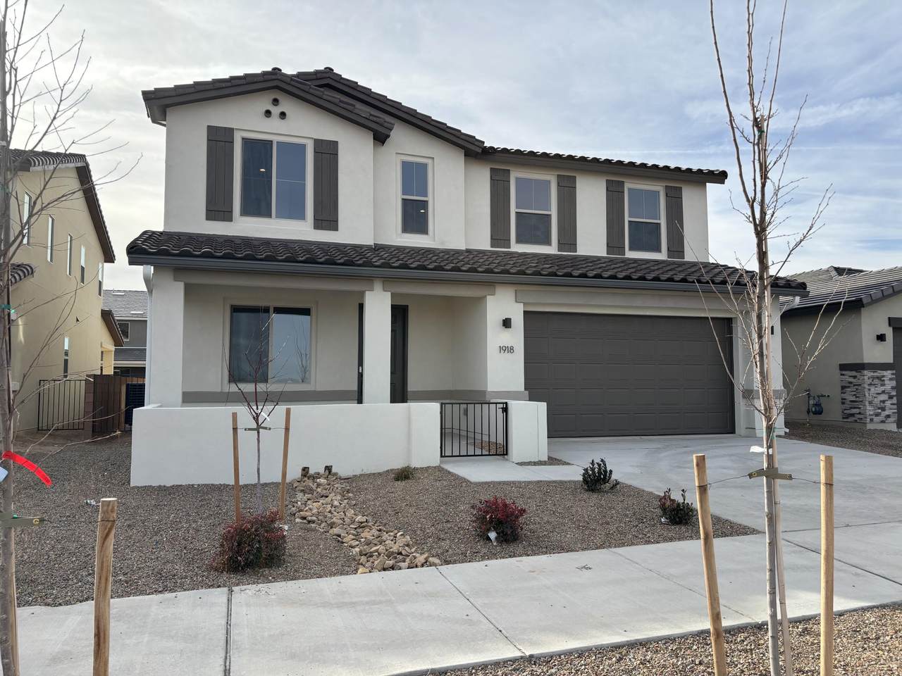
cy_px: 338
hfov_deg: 67.3
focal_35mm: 26
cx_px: 451
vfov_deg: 53.1
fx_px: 677
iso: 50
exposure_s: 1/2242
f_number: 1.6
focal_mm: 5.96
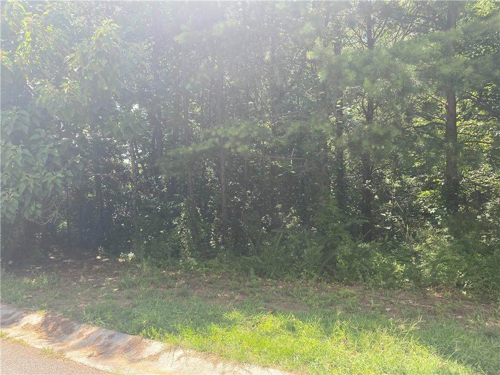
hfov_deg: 67.3
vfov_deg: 53.1
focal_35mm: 26
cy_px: 188
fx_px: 376
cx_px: 250
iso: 32
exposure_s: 1/534
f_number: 1.8
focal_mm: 4.25
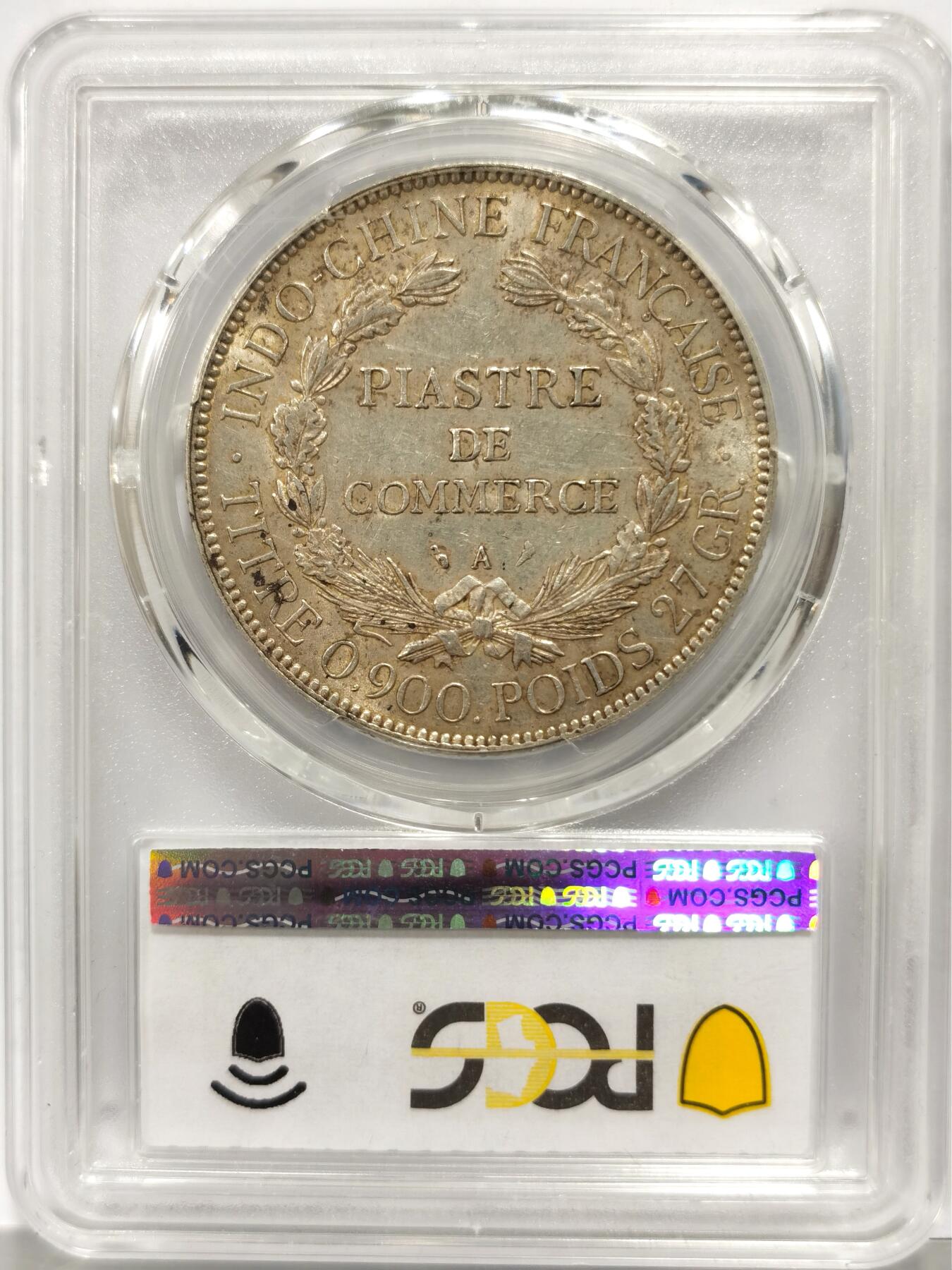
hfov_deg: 27.0
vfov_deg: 35.5
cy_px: 635
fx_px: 1980
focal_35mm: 54
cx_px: 476
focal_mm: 5.56
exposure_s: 1/100
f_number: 16
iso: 125
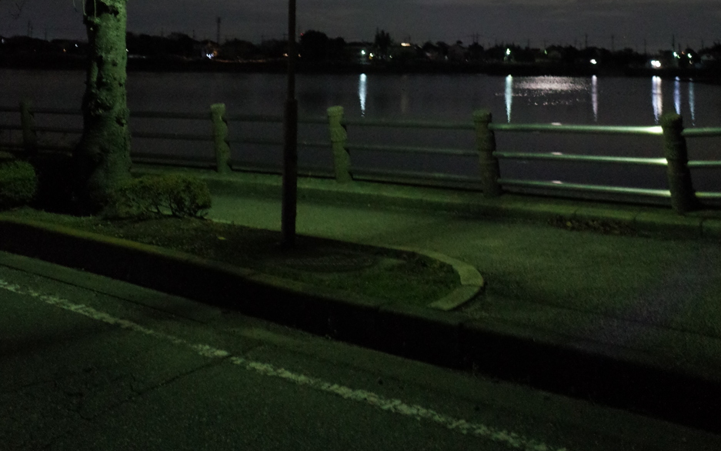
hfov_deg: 42.6
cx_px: 339
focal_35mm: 47
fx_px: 924
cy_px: -128
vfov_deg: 24.2
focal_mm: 18.3
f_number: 2.8
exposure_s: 1/10
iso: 3200
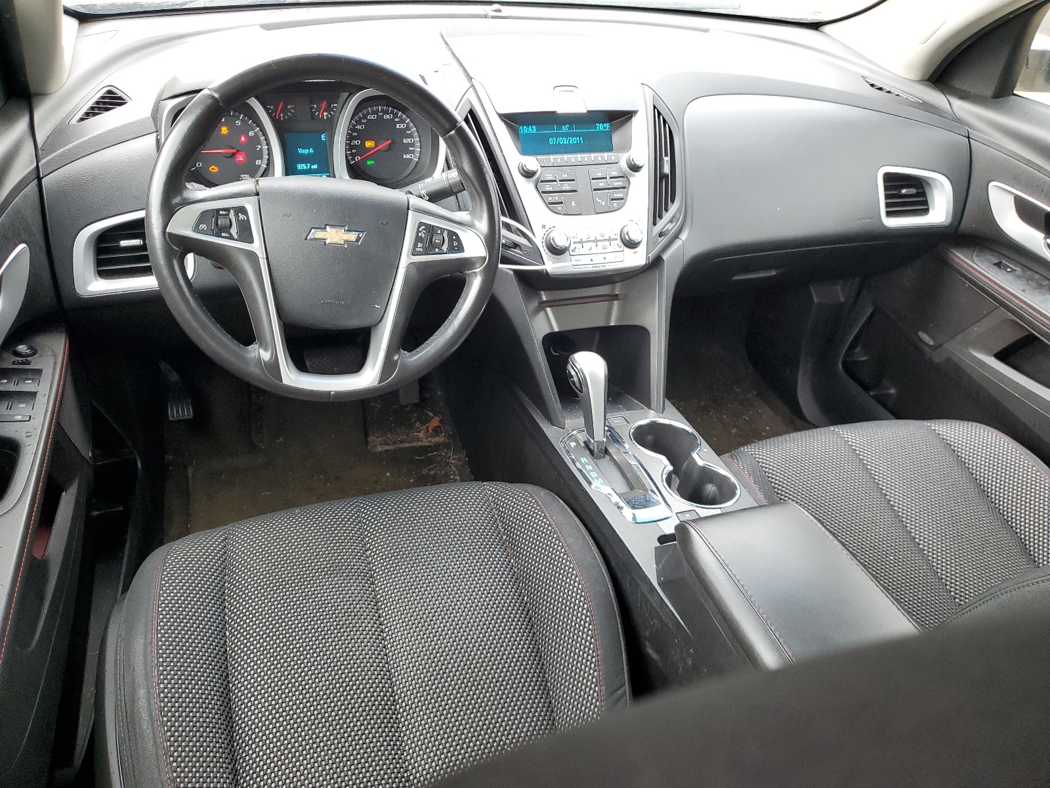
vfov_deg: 53.1
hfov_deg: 67.3
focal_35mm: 26
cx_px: 525
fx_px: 789
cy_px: 394
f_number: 1.5
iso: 112
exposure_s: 1/60.2
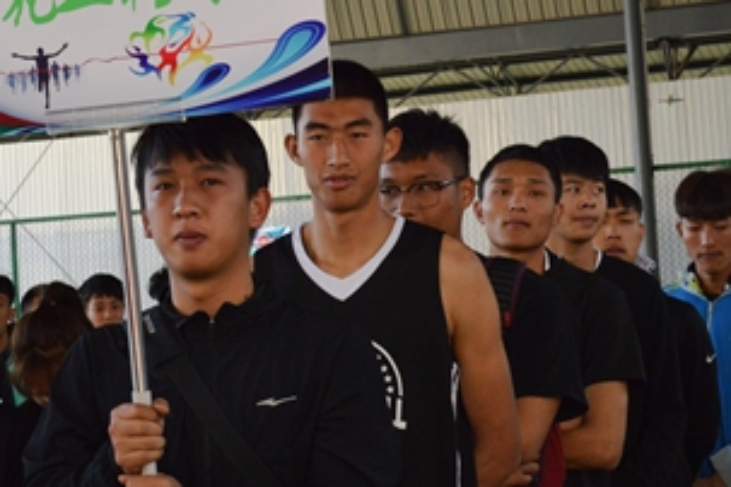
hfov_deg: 21.2
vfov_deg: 14.4
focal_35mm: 95
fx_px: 1929
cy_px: 139
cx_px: 142
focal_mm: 32
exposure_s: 1/250
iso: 800
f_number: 7.1
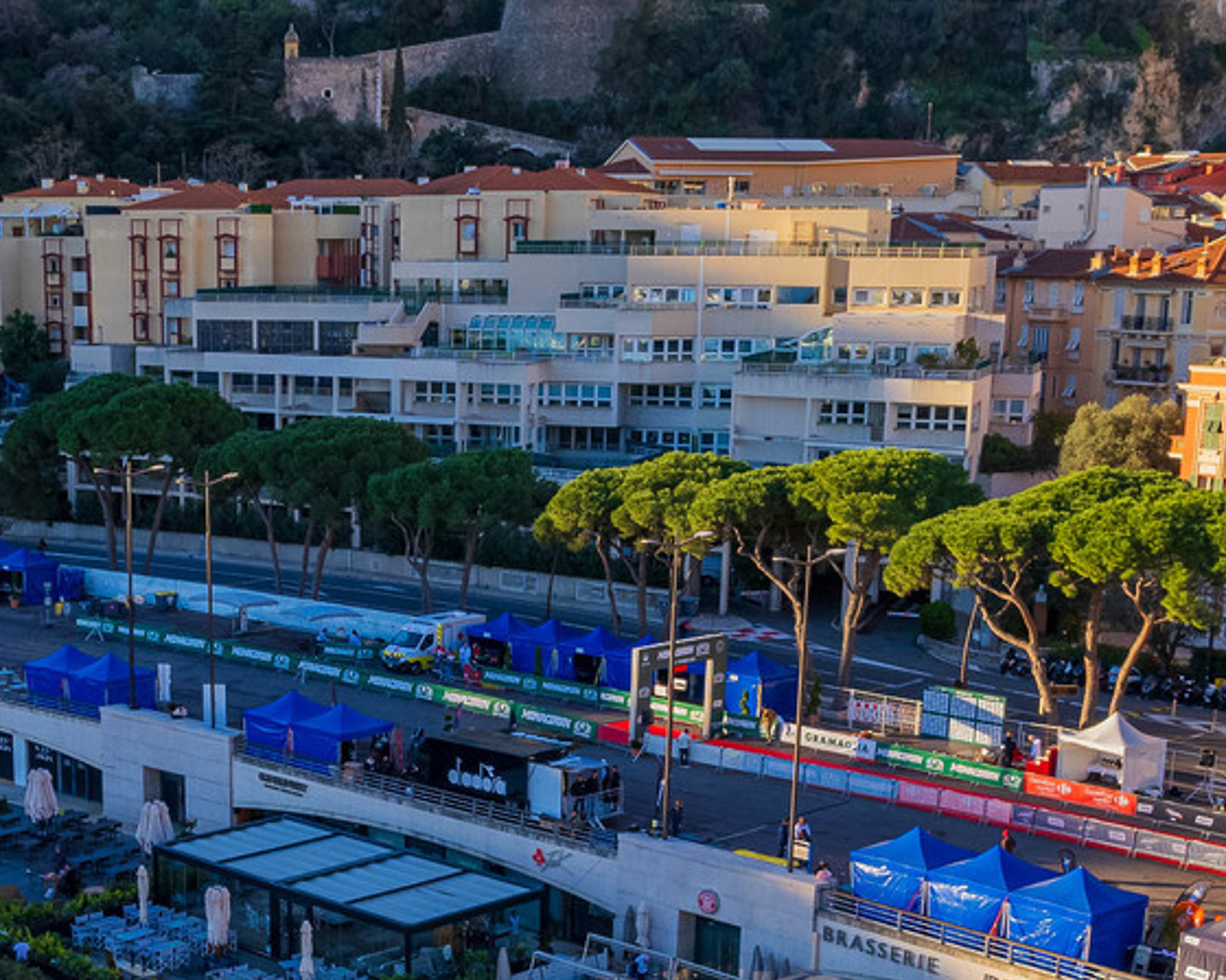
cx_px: 320
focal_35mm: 59
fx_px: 2141
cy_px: 886
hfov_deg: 31.4
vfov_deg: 25.0
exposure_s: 1/25
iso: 100
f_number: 2.8
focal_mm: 8.4
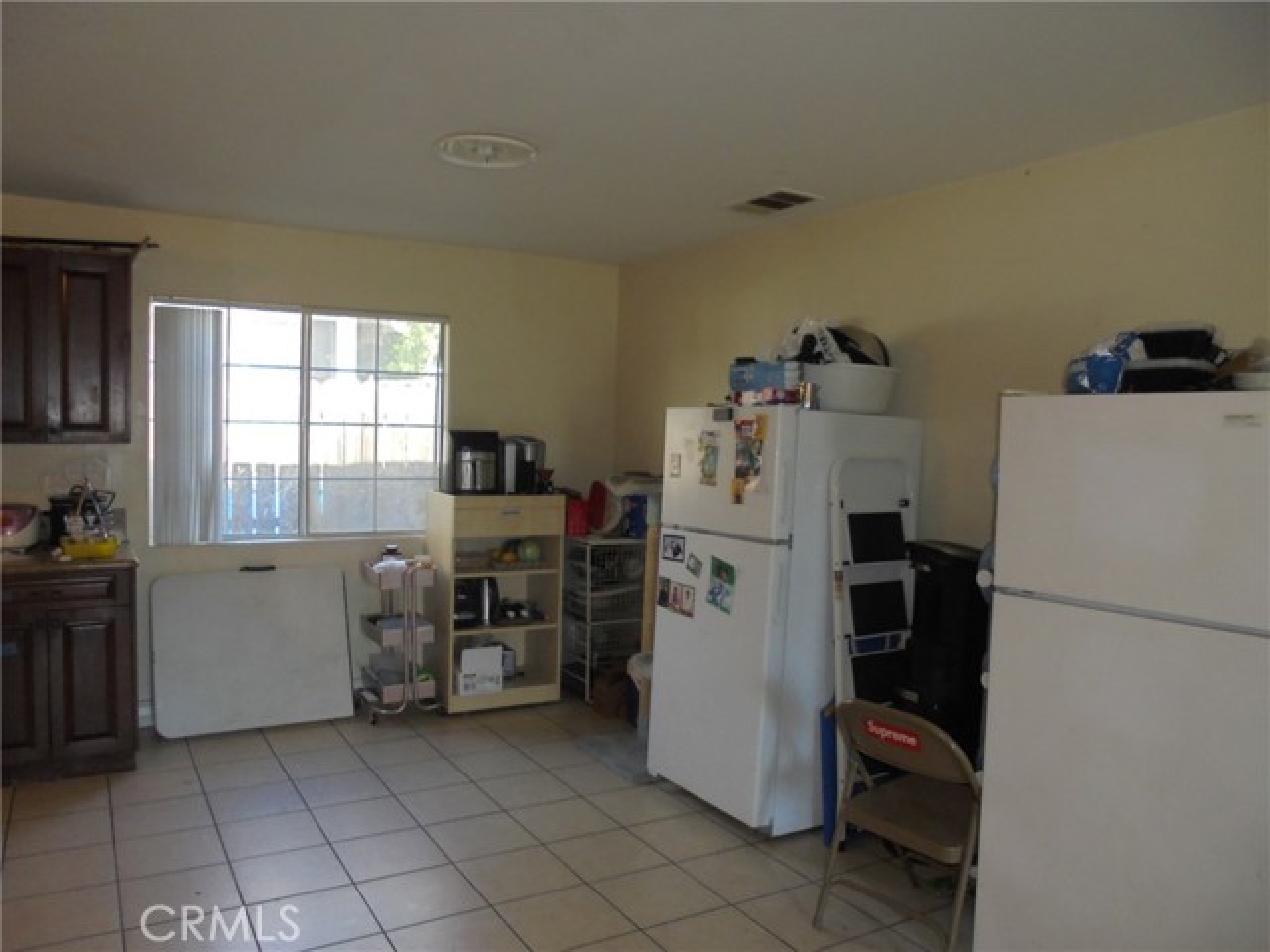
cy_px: 476
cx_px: 635
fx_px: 954
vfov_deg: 53.1
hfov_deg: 67.3
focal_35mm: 26
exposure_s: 1/30
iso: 200
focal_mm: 4.6
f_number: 3.5
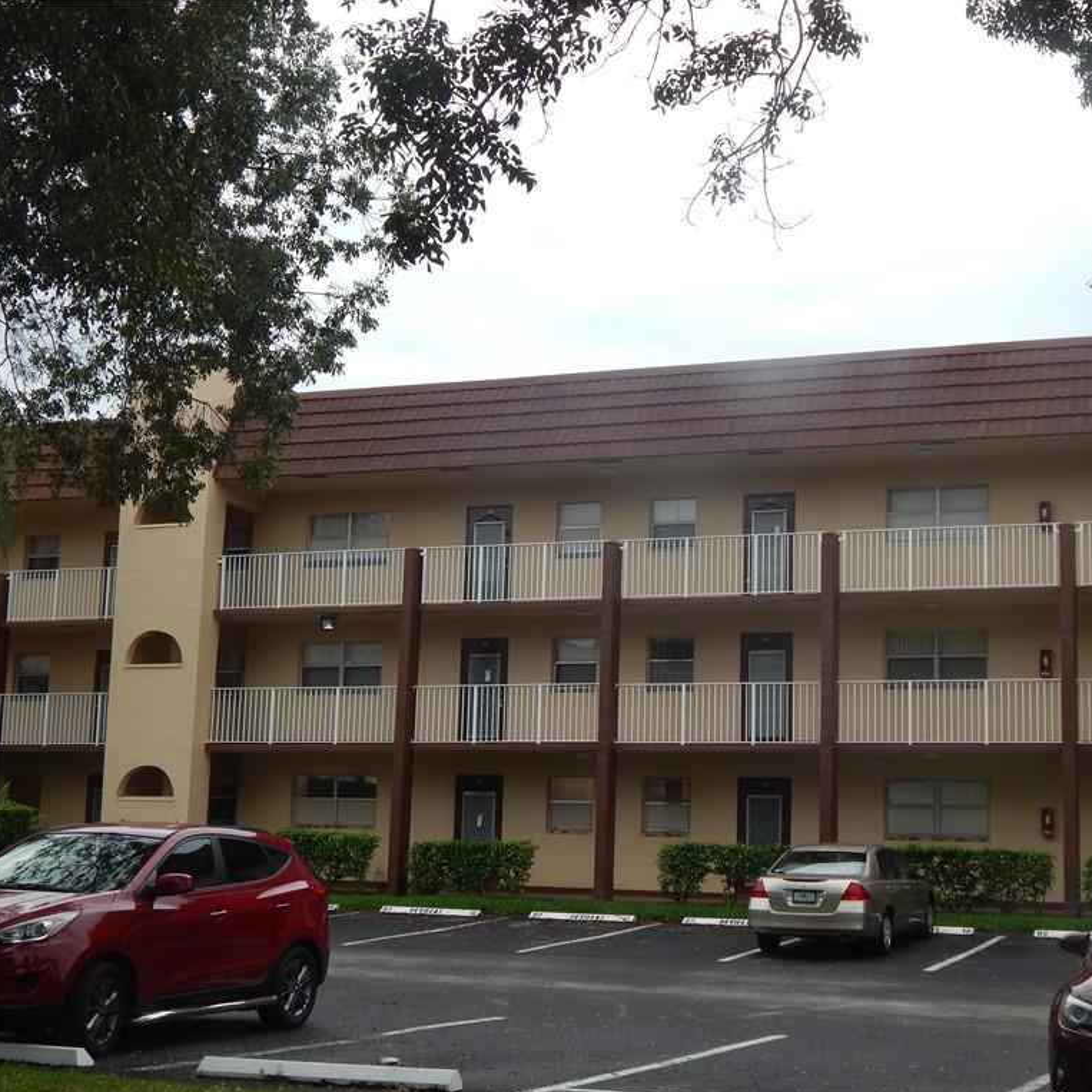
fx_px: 1820
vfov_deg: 33.4
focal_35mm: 51
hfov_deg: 33.2
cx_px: 703
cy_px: 547
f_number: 3.6
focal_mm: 7.7
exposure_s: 1/800
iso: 125
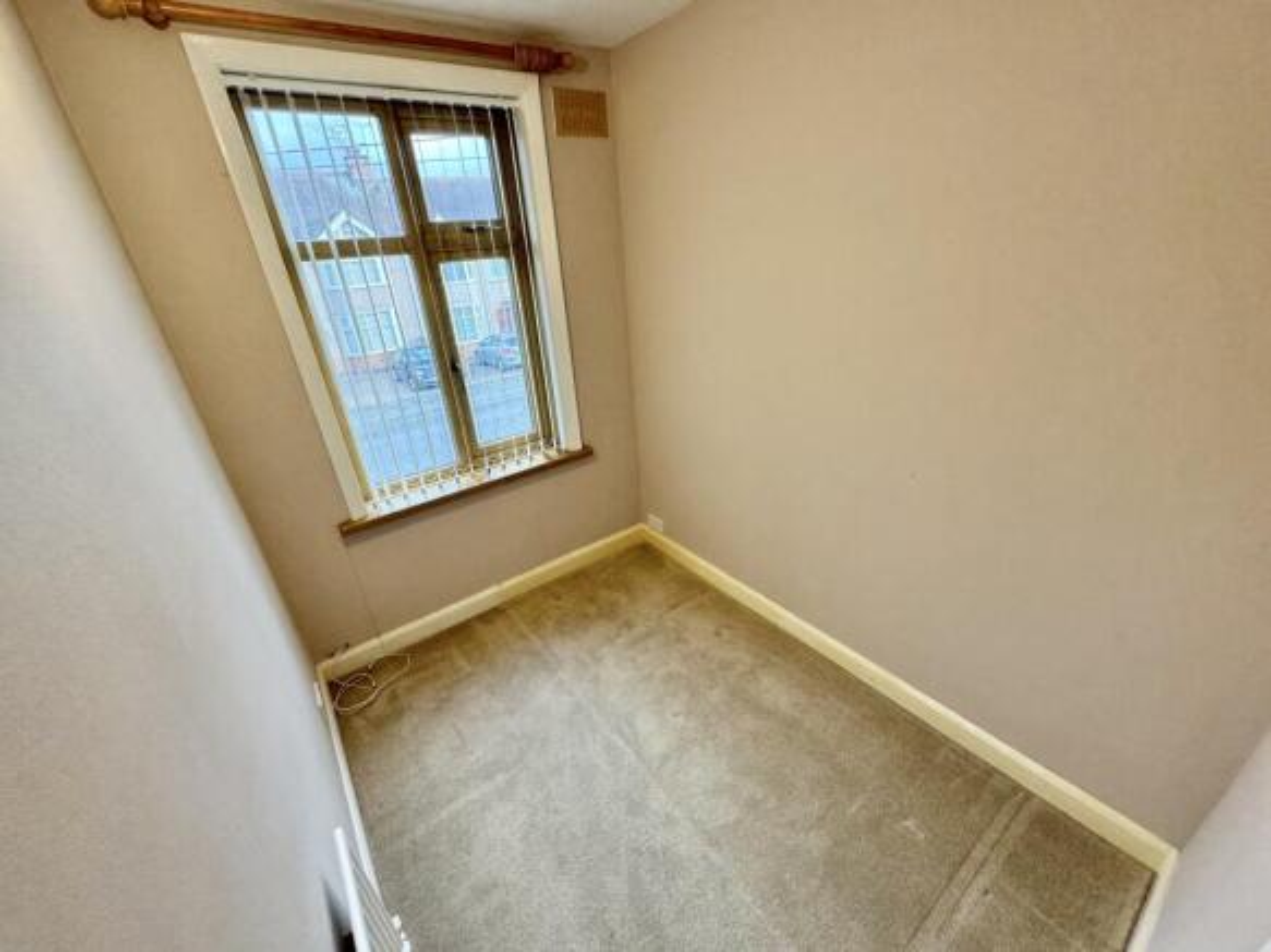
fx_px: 514
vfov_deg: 85.7
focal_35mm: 14
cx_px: 636
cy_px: 476
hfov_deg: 102.1
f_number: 2.2
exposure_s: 1/99
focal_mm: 2.22
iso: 200
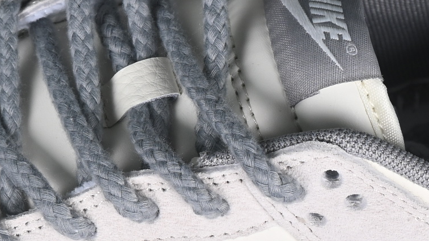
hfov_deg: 7.5
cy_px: 27
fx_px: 3288
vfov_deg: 4.2
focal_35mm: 289
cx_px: 119
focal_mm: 50
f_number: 7.1
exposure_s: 1/80
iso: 160
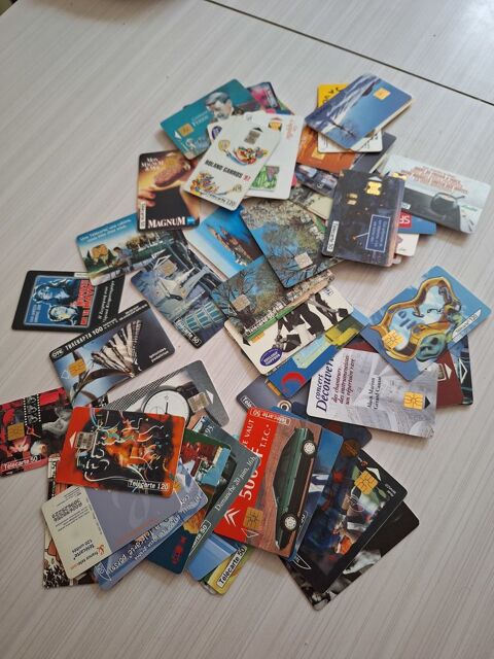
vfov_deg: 73.9
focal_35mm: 23
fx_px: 438
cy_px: 330
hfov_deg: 58.9
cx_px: 247
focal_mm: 5.54
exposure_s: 1/25
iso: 250
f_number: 1.8
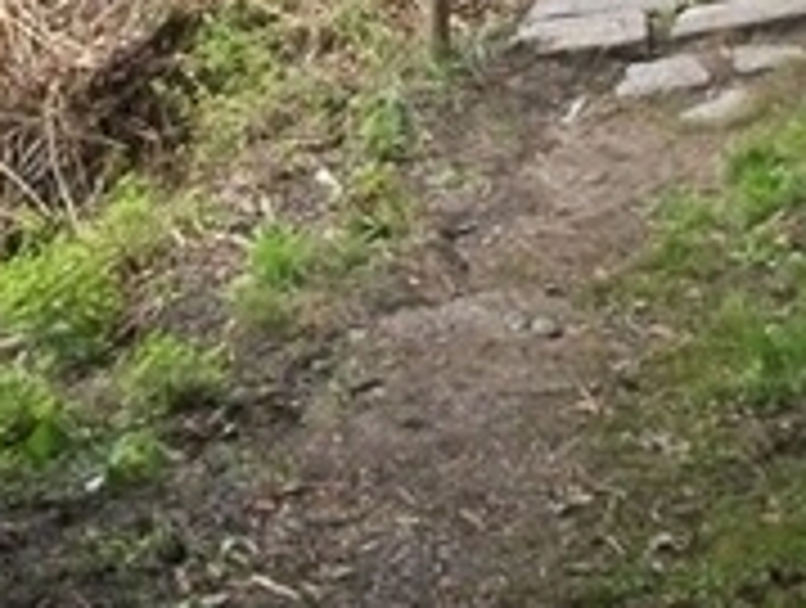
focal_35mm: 107
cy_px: -396
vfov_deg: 12.9
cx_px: 293
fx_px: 2496
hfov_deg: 18.3
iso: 370
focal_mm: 5.7
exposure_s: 1/500
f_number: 2.9
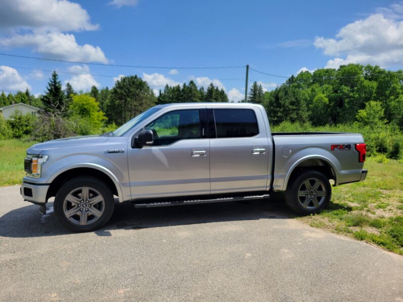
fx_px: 303
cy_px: 151
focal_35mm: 26
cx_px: 202
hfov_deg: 67.3
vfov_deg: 53.1
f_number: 1.8
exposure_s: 1/2450
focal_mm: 5.4
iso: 40
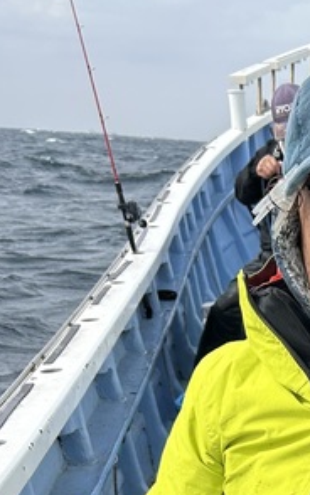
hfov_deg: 15.0
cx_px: 475
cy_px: 699
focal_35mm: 80
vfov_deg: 22.2
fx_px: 1080
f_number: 1.5
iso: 50
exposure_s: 1/4630
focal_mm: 5.7
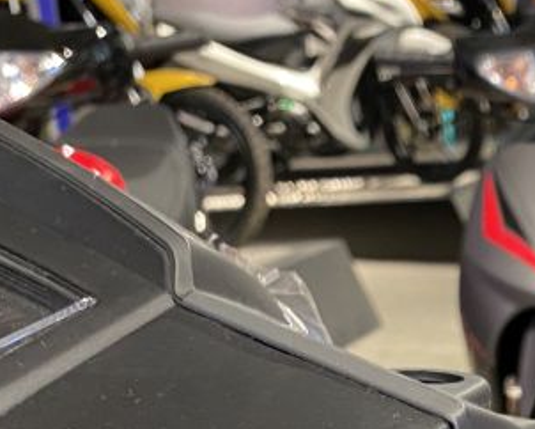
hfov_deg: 20.7
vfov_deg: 15.8
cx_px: 553
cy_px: 659
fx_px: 1410
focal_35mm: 89
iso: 160
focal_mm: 4.25
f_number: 1.8
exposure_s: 1/50
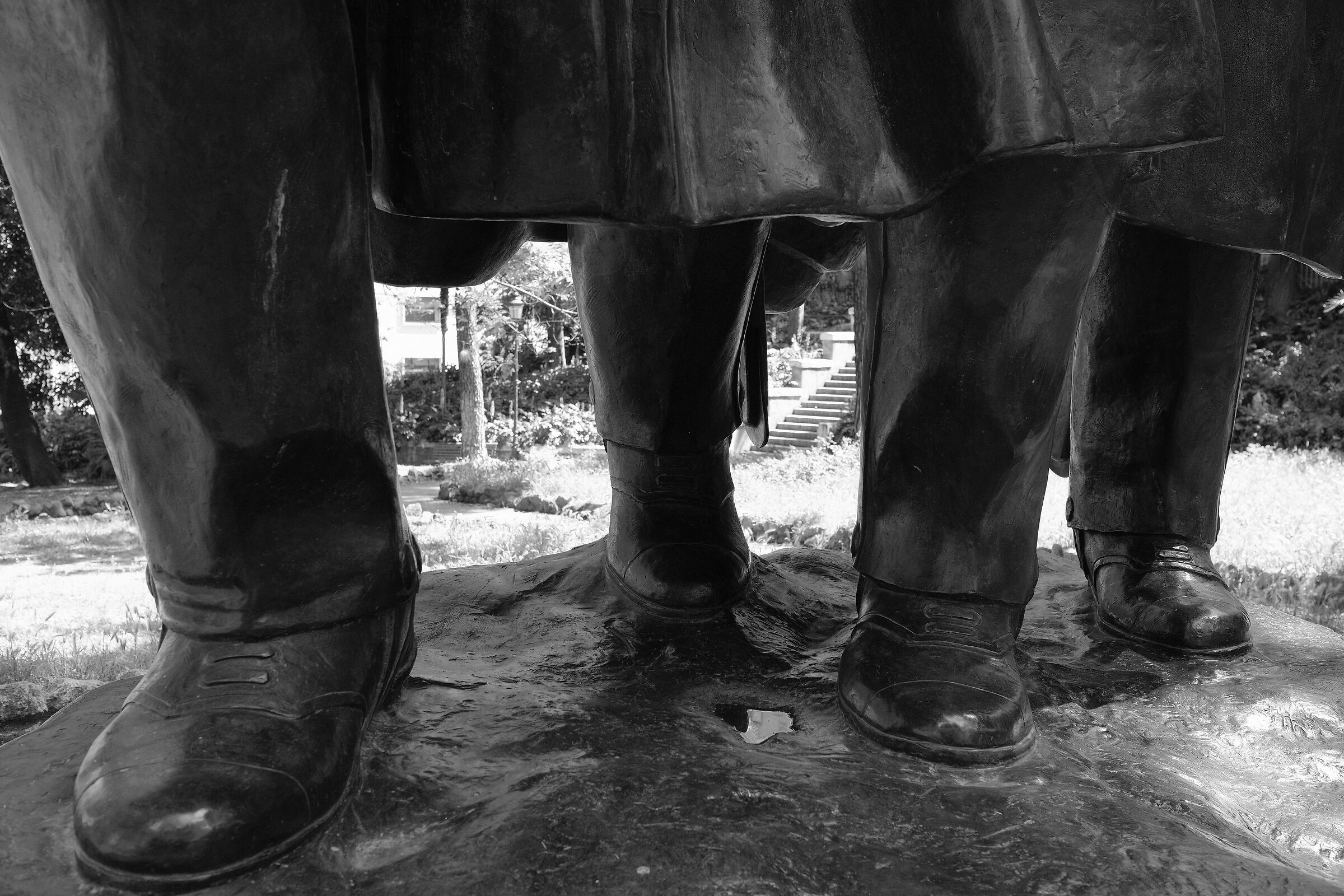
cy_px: 448
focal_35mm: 35
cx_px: 672
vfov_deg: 37.9
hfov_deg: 54.4
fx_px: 1307
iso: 400
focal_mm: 23
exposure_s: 1/125
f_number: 5.6
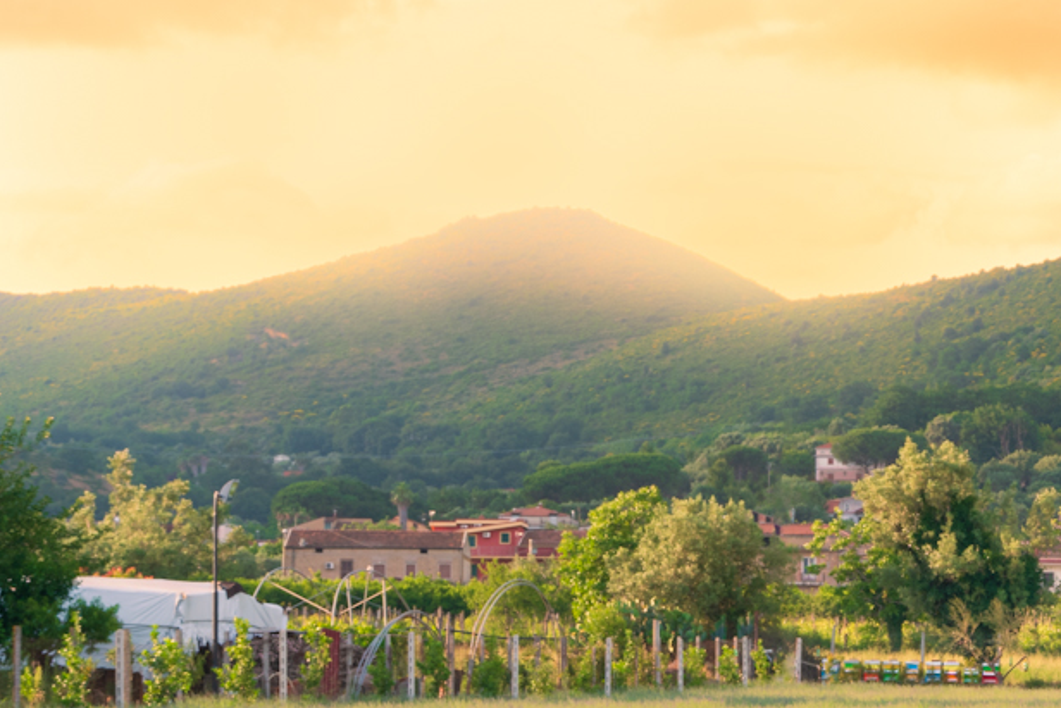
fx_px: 3920
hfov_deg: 14.5
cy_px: 663
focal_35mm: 133
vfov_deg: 10.3
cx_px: 1548
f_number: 10
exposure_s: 1/25
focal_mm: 40
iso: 100
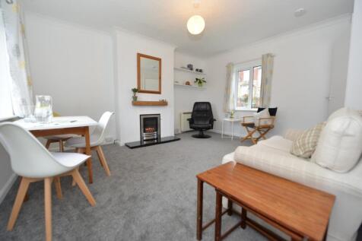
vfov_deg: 81.2
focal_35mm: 14
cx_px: 181
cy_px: 120
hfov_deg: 104.3
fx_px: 141
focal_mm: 14
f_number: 4
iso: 500
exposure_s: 1/60
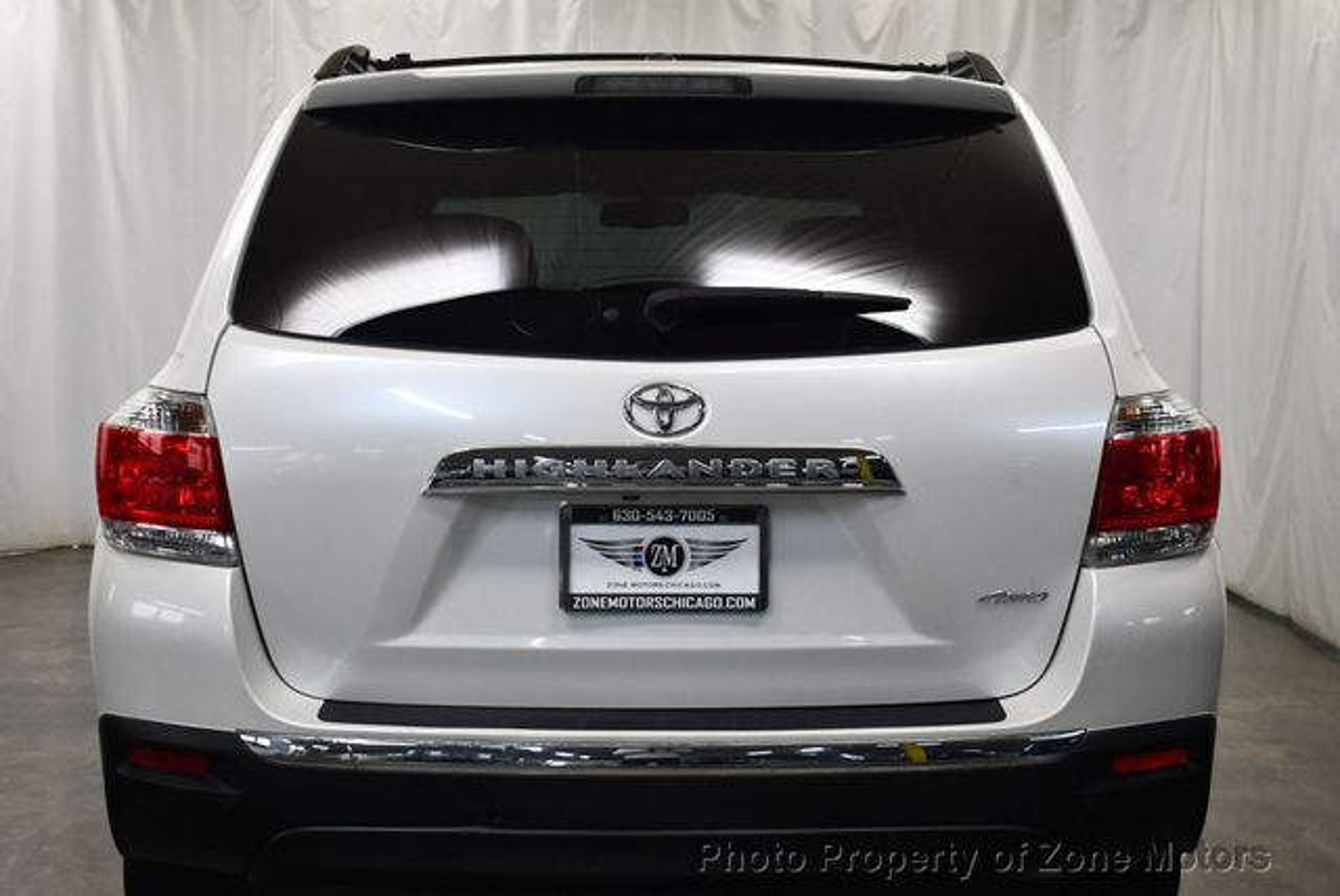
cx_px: 670
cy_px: 448
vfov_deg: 25.1
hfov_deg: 36.8
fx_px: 2012
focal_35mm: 54
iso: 800
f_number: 4
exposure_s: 1/125
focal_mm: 27
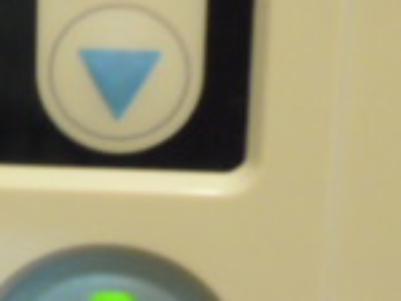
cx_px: -70
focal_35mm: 120
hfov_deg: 15.8
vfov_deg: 12.4
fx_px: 1391
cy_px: 137
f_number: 2.7
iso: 360
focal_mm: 5
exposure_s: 1/30
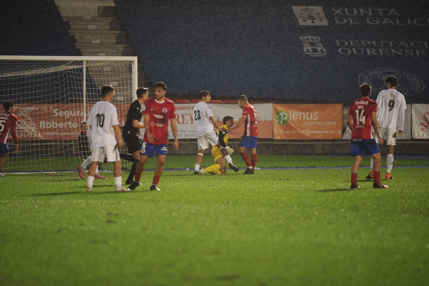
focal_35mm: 300
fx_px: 3573
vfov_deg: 4.6
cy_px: 143
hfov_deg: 6.9
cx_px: 214
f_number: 2.8
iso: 1250
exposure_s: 1/500
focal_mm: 300
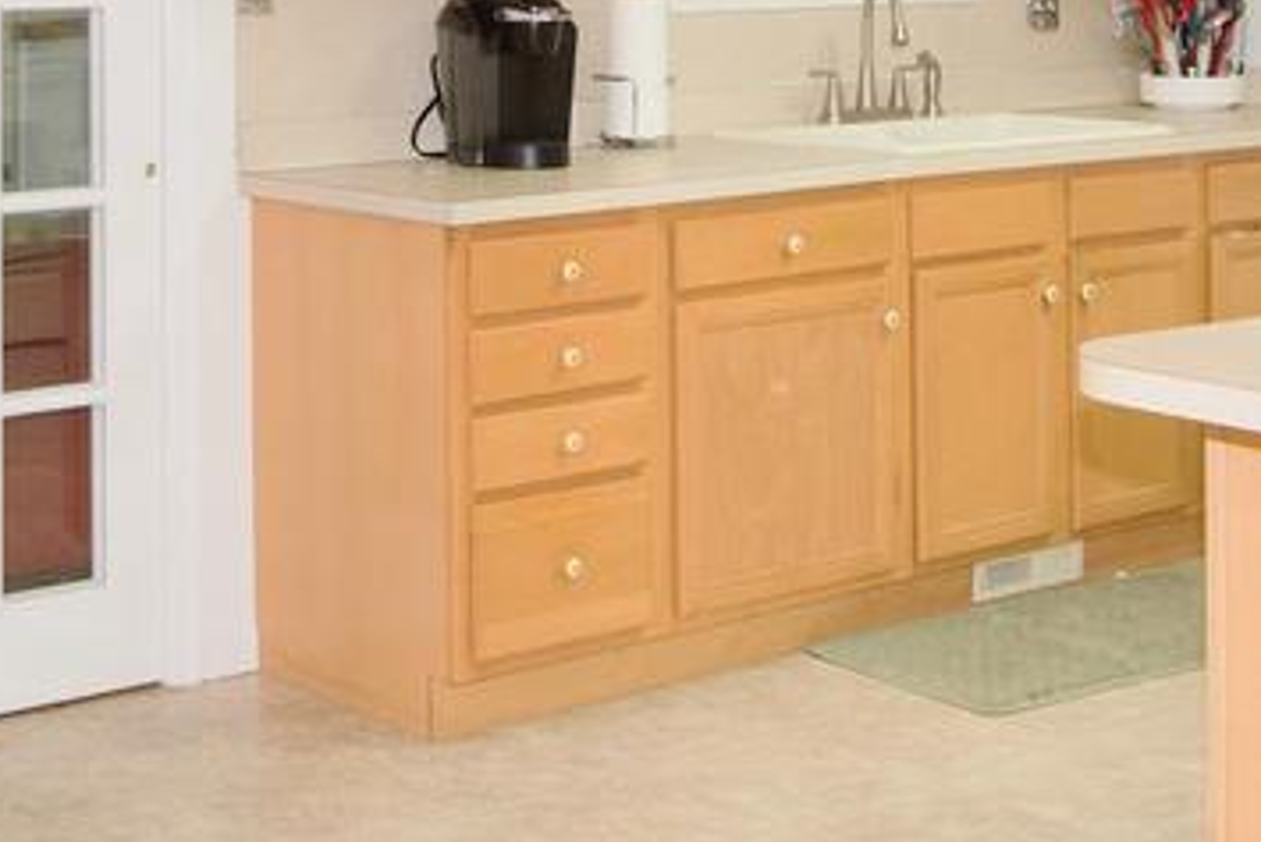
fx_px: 2698
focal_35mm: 77
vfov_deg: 17.0
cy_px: -149
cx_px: 401
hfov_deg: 26.1
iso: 400
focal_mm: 13
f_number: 5.6
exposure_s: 1/60
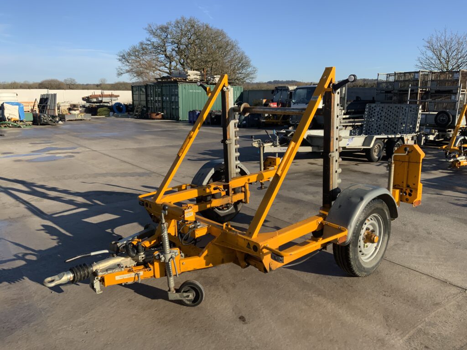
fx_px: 391
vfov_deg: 48.2
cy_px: 175
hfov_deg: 61.7
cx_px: 234
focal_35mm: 29
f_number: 1.8
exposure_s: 1/1675
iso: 16
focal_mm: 3
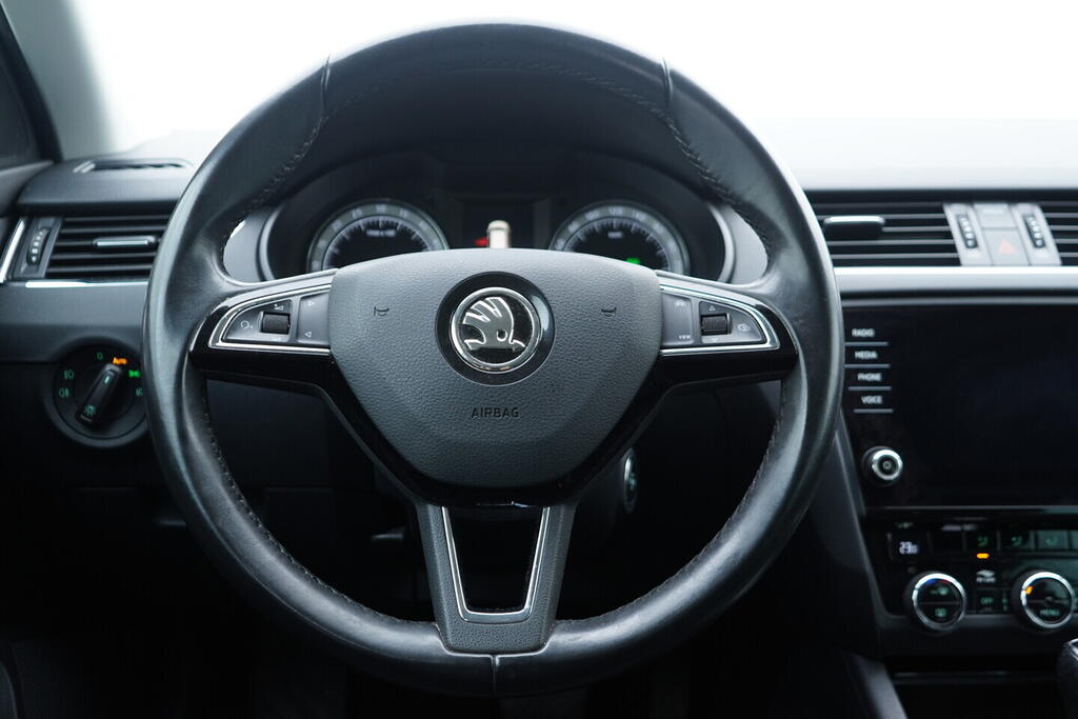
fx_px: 1078
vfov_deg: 36.9
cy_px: 360
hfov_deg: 53.1
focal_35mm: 36
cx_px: 539
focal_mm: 24
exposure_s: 1/40
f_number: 2.8
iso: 320
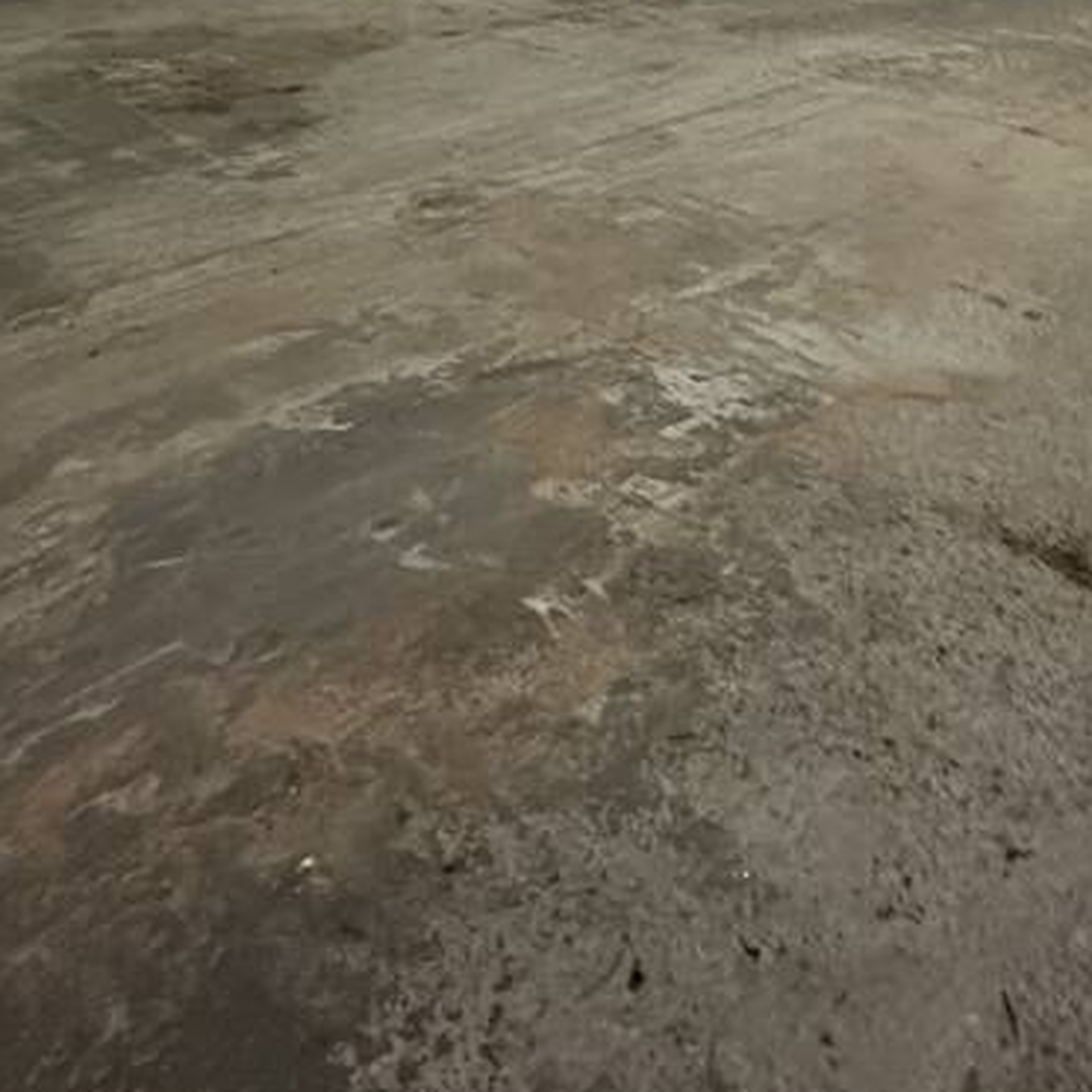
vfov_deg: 33.4
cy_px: -336
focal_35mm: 36
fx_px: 1285
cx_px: 786
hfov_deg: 44.9
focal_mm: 2.22
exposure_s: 1/60
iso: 1000
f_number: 2.2
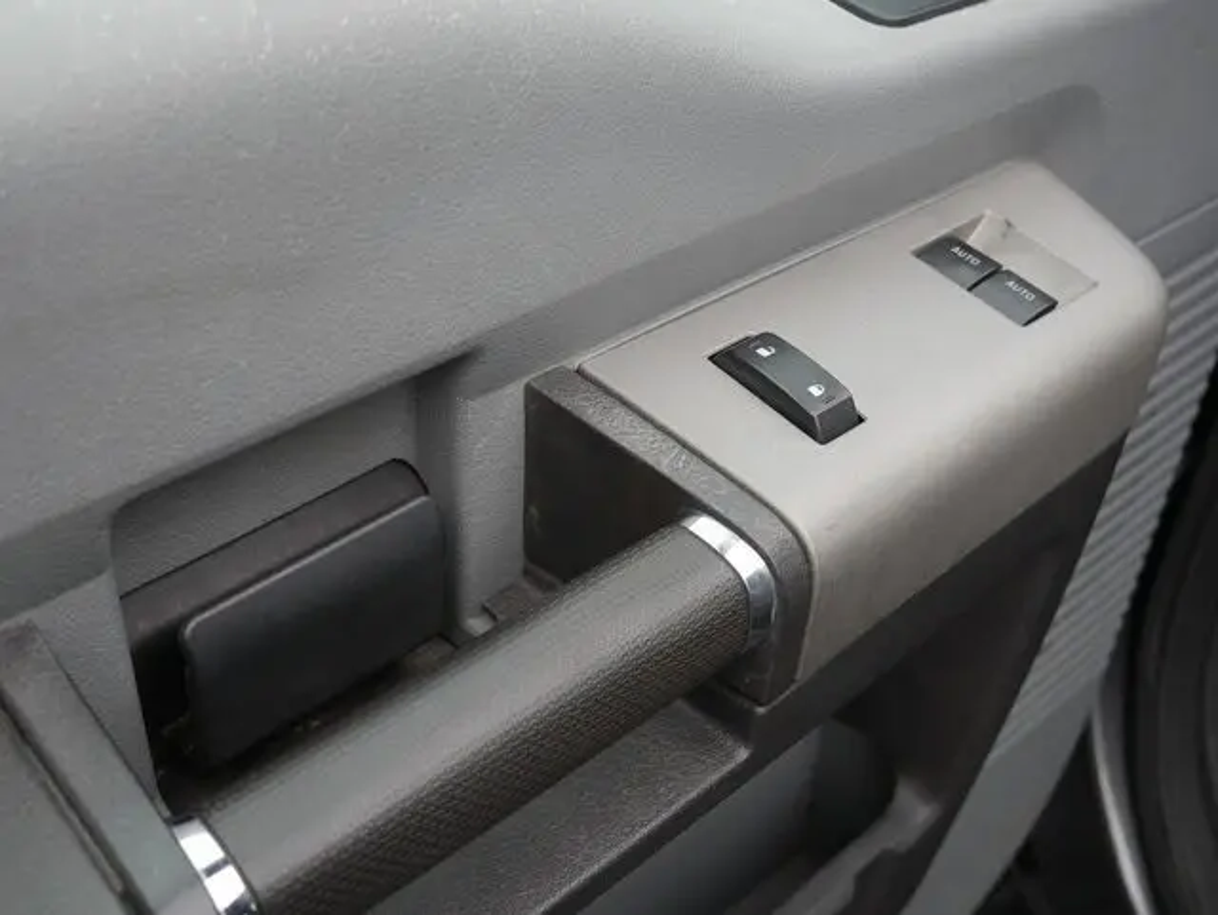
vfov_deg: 34.4
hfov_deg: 44.8
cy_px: 458
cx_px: 609
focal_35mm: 42
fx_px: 1479
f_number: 5
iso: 200
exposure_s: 1/80
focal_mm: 21
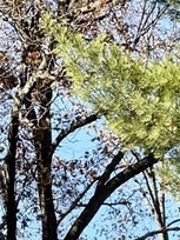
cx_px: 218
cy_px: 519
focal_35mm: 181
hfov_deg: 8.1
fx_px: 1255
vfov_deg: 9.9
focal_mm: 6.76
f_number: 1.78
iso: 80
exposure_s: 1/1901
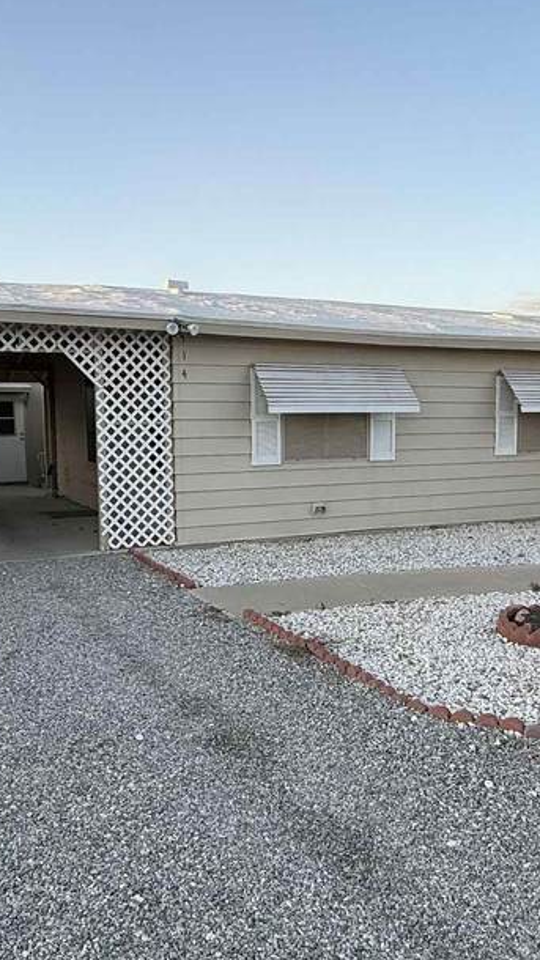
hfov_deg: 36.6
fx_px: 815
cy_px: 511
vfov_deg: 61.0
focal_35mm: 32
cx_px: 304
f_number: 2.2
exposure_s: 1/323
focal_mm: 2.22
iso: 50
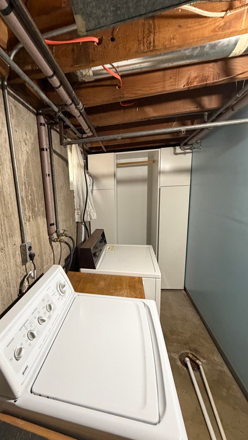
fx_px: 187
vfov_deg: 99.3
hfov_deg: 65.2
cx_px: 81
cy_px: 225
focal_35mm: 16
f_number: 2.2
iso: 400
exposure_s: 1/60
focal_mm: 2.22
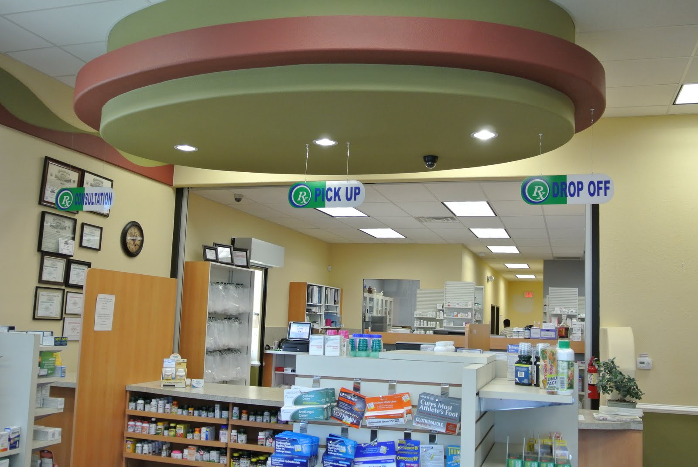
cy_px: 234
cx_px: 349
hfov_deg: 54.4
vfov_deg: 38.0
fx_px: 679
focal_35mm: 35
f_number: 4
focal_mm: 13.1
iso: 400
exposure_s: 1/50
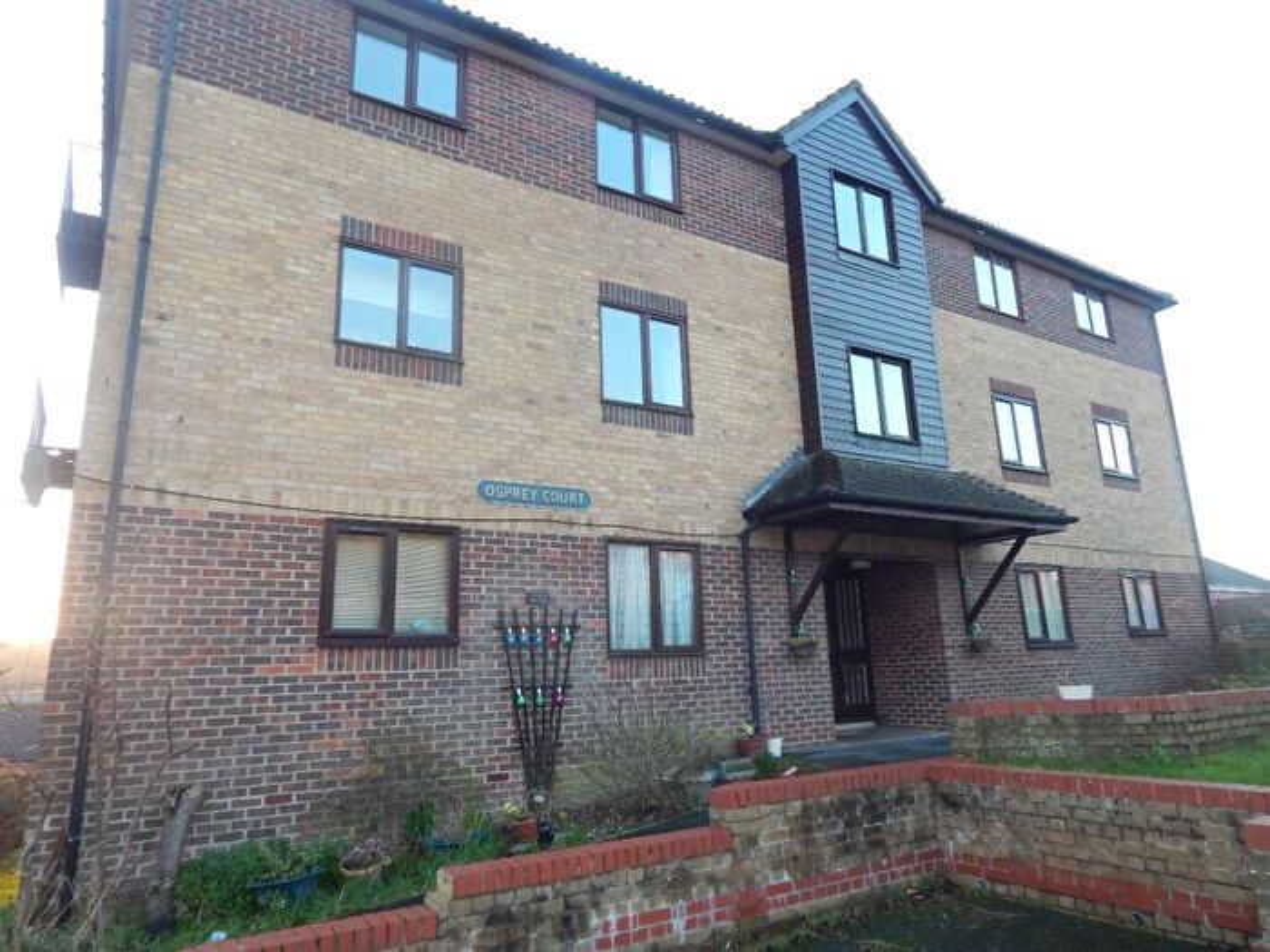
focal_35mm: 23
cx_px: 635
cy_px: 476
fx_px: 844
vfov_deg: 58.9
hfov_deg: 73.9
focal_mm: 4
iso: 180
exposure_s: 1/80
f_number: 3
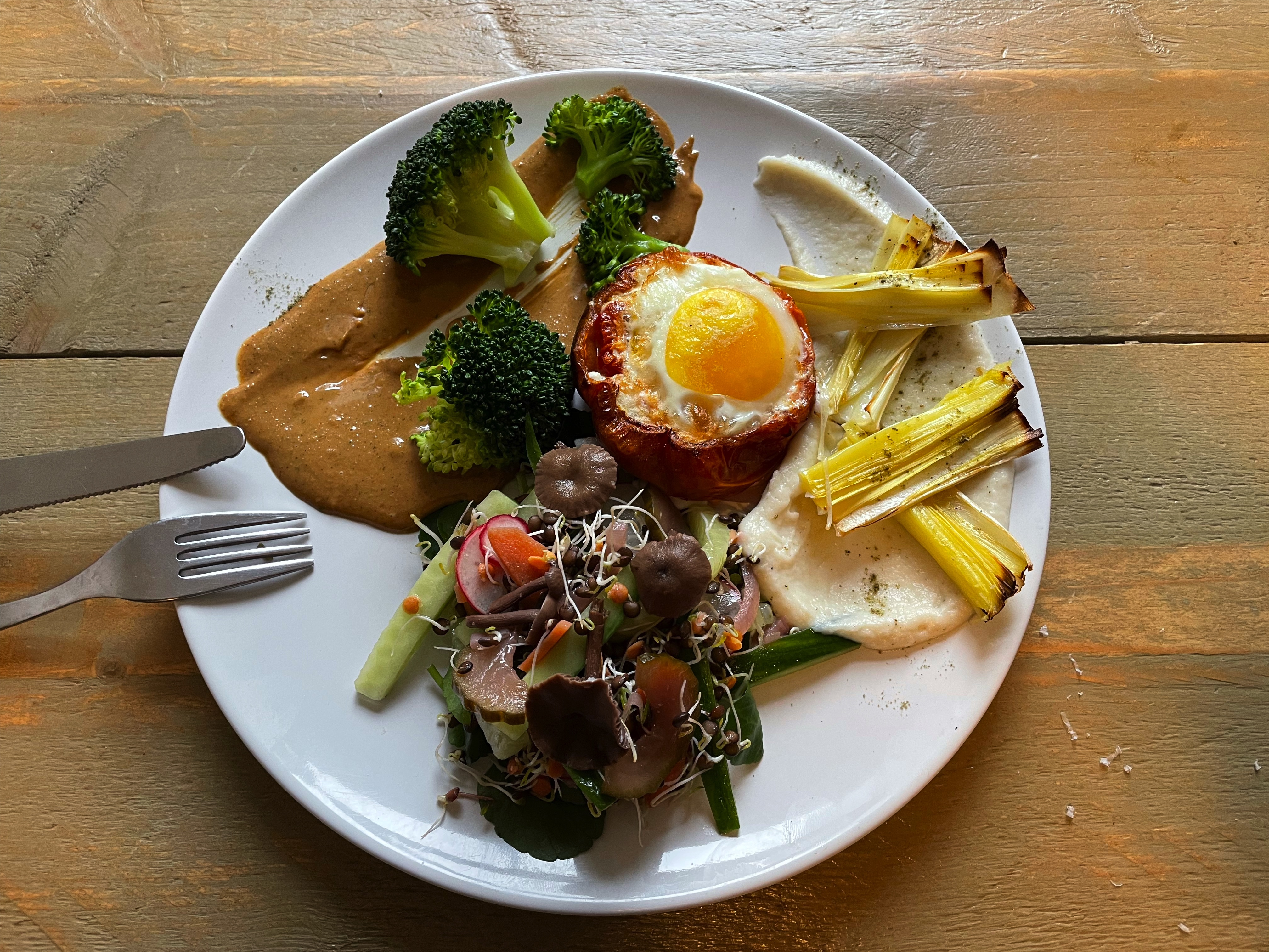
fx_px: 953
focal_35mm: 26
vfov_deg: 53.1
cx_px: 634
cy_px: 476
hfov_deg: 67.3
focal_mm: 4.2
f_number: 1.6
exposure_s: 1/50
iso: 64
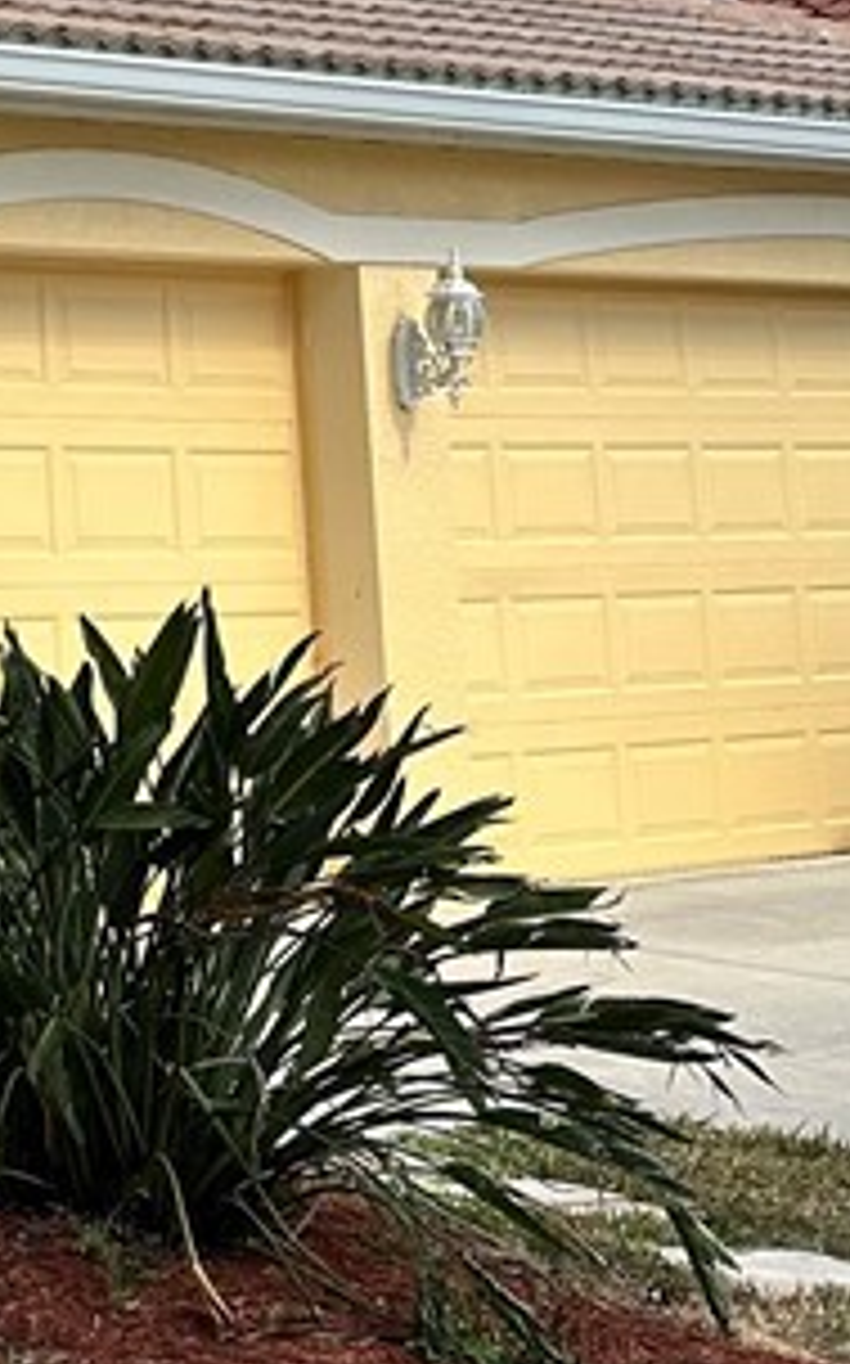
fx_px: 3192
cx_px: -1255
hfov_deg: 11.9
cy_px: 131
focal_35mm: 86
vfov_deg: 23.4
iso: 80
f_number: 1.78
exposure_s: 1/2967
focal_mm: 6.86
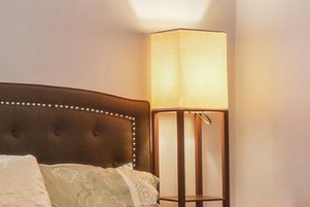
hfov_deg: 20.0
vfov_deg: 13.4
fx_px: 879
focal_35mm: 102
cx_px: 194
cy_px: 154
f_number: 7.1
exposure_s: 1/3.33
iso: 500
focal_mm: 10
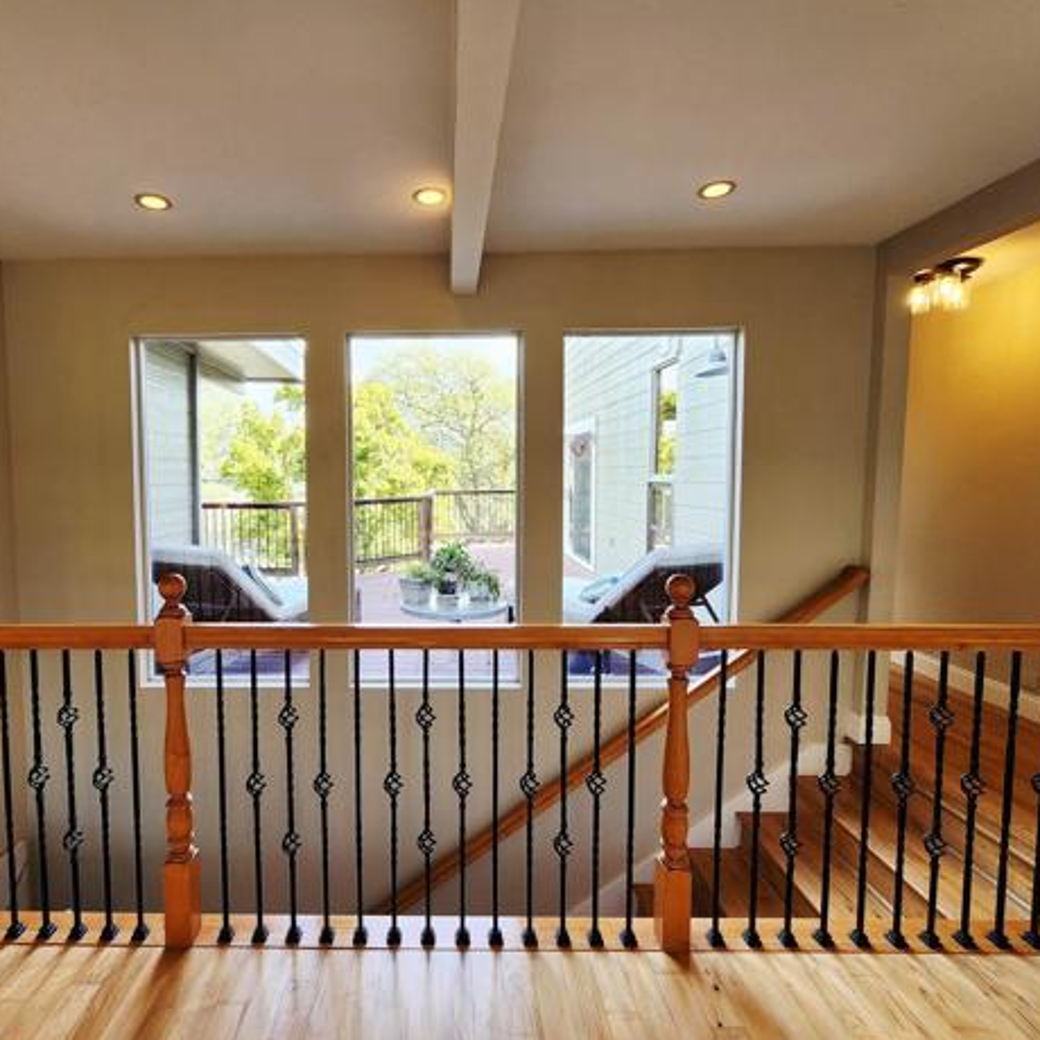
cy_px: 520
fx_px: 544
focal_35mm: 16
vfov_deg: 87.4
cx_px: 418
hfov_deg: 86.4
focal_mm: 2.2
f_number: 2.2
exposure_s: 1/120
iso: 100
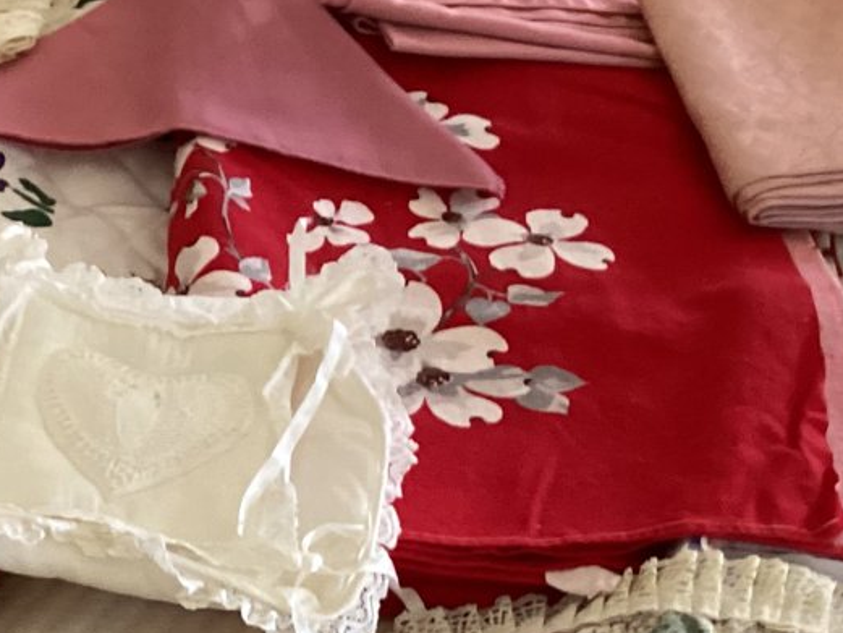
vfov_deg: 15.4
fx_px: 2192
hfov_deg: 21.2
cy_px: 886
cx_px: 64
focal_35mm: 90
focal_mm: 3.3
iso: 400
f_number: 2.4
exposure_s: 1/50
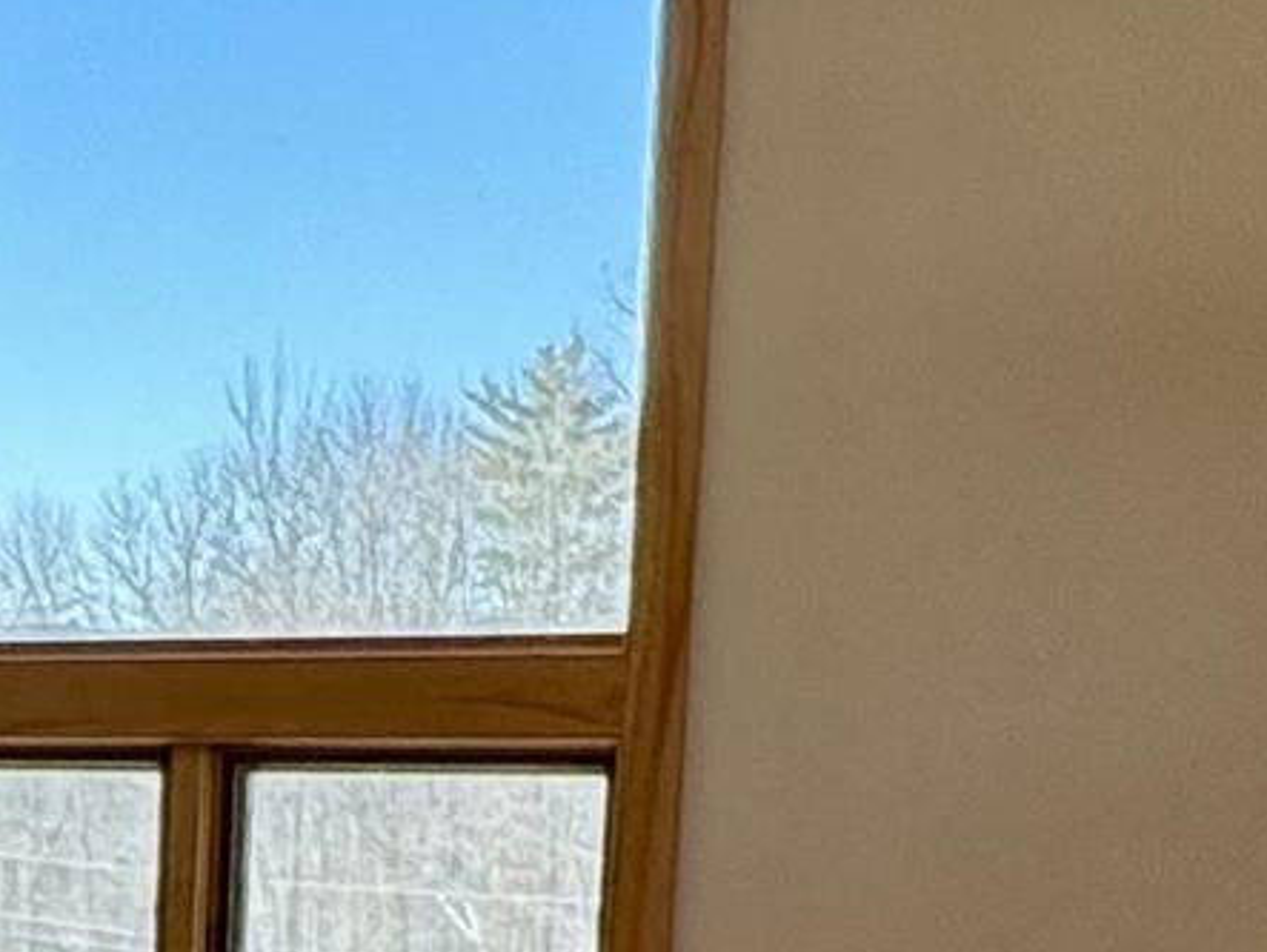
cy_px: 1295
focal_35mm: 97
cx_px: -712
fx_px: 3553
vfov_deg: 14.5
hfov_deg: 17.8
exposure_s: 1/325
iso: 40
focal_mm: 2.22
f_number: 2.2
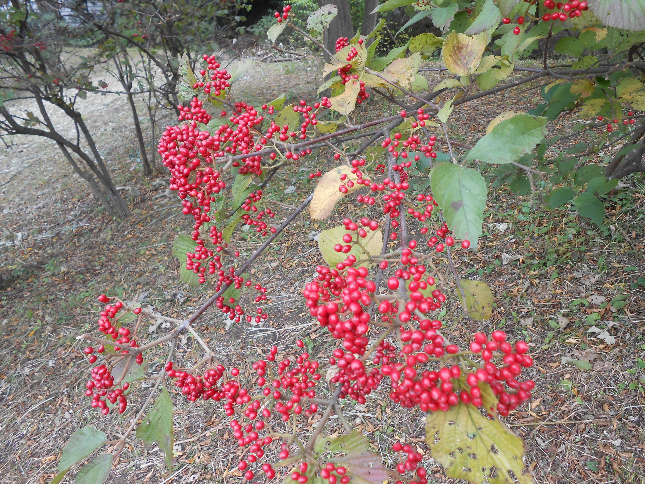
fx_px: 484
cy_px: 242
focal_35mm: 26
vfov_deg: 53.1
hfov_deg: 67.3
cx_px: 322
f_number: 3.5
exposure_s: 1/30
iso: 80
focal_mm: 4.6
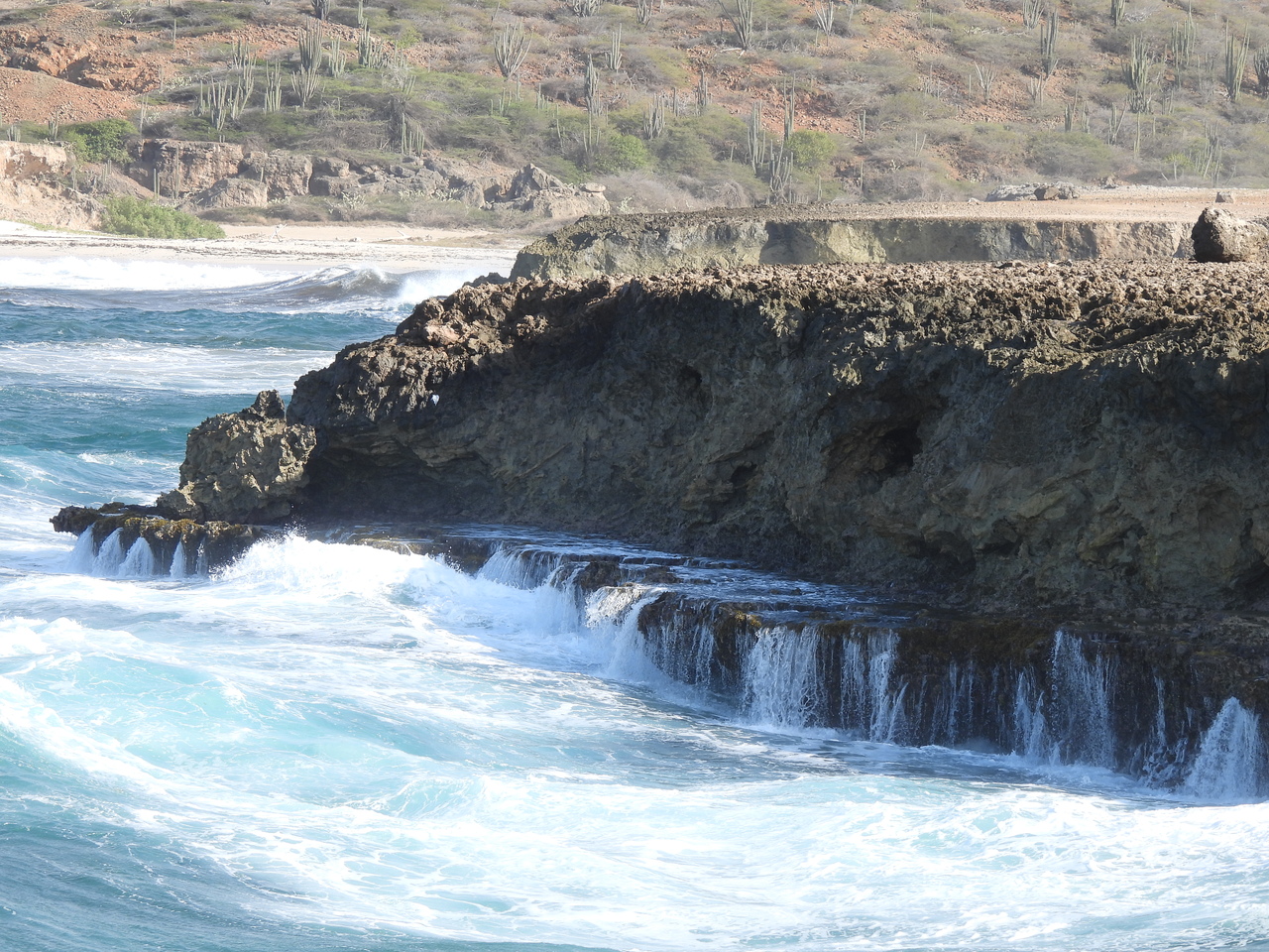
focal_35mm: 200
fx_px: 7332
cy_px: 476
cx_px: 634
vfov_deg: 7.4
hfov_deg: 9.9
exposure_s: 1/320
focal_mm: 35.7
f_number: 4.5
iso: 100
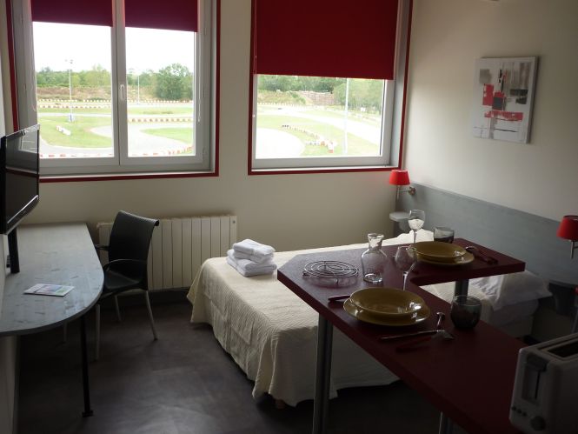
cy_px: 217
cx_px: 289
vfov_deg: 43.0
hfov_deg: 55.3
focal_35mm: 33
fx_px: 551
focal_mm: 5.5
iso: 80
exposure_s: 1/50
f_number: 2.8
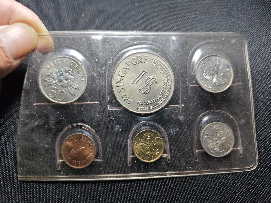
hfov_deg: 71.6
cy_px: 102
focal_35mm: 24
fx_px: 188
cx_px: 136
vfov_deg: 56.8
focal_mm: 5.84
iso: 125
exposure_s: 1/82.3
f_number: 1.6
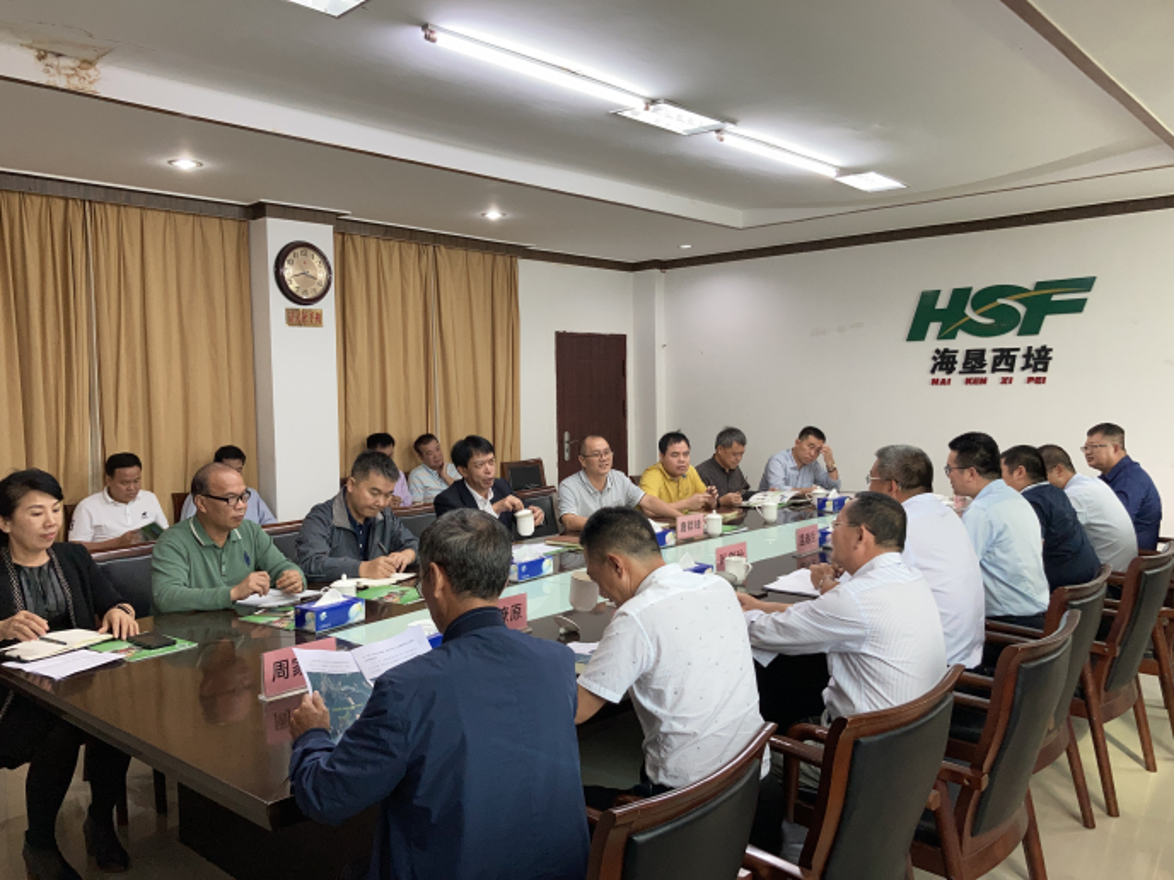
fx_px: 950
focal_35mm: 28
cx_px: 587
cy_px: 440
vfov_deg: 49.7
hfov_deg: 63.4
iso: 125
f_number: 1.8
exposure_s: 1/50
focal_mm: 3.99
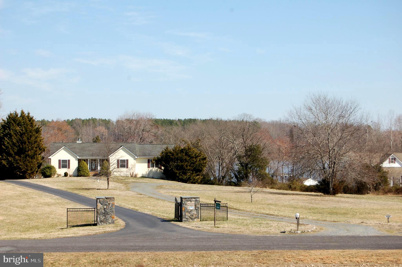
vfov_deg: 16.5
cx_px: 201
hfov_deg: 24.6
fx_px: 920
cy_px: 134
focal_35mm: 82
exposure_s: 1/320
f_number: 9
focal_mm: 55
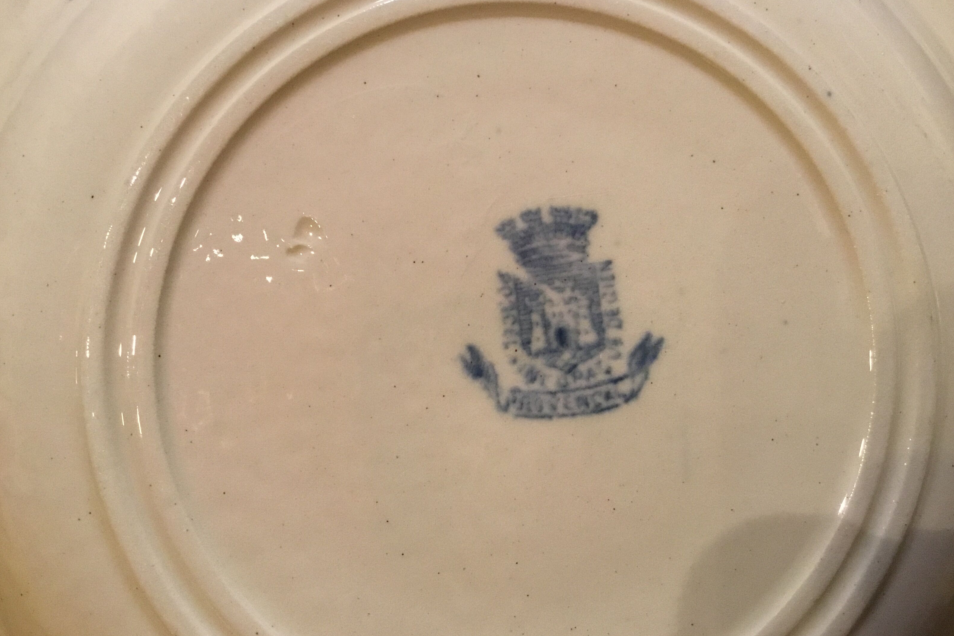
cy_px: 302
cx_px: 471
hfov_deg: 57.2
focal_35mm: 33
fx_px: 874
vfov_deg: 40.0
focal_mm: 3.3
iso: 200
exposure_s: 1/20
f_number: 2.4
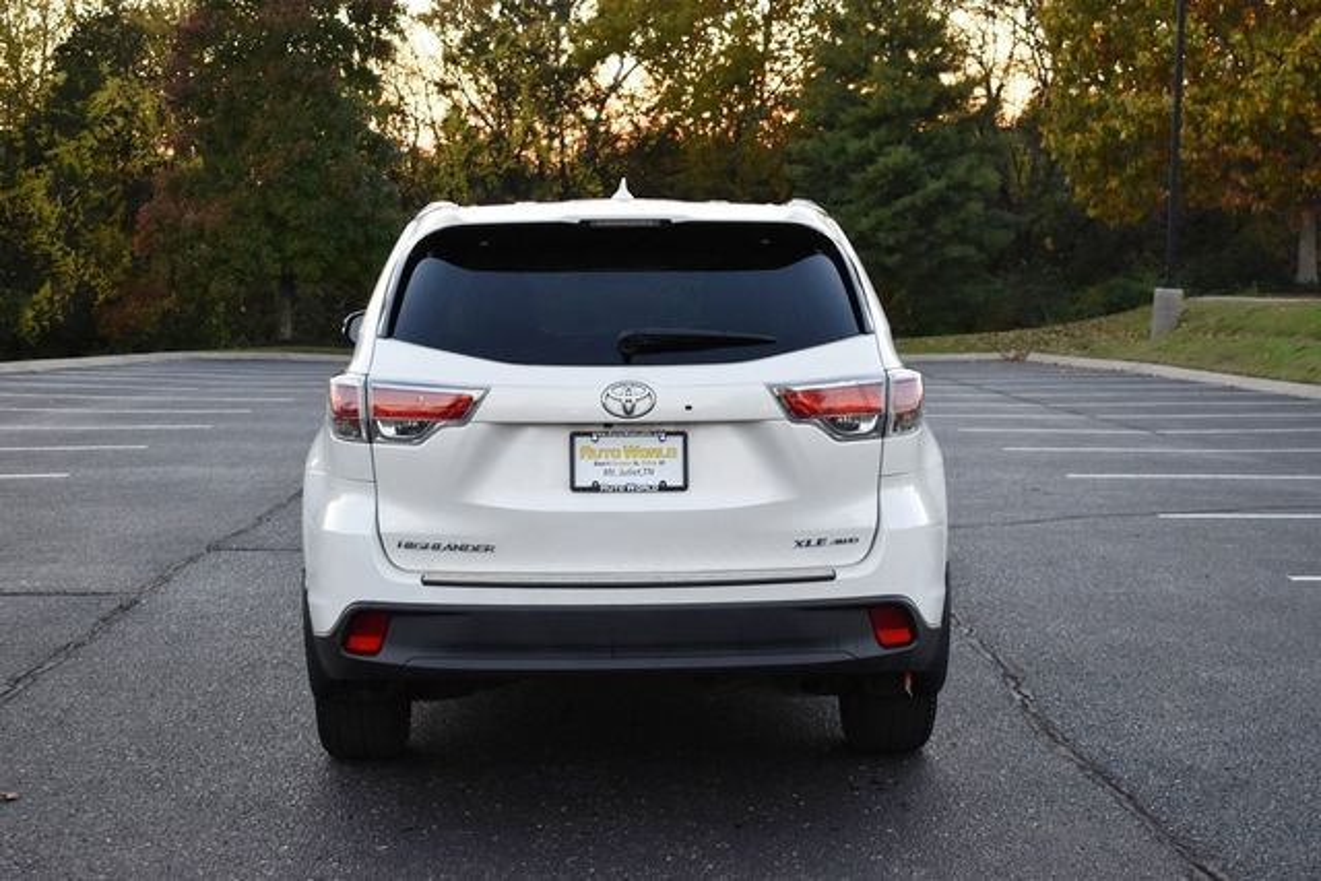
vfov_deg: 23.8
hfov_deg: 35.0
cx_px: 660
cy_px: 440
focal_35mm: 57
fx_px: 2092
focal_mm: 38
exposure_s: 1/125
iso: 900
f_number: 4.8
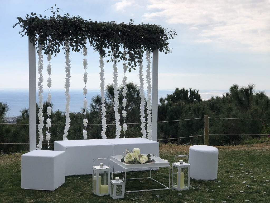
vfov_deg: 25.7
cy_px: 102
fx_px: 445
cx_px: 135
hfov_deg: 33.8
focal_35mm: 57
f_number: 2.8
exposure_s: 1/2825
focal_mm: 6.6
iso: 20
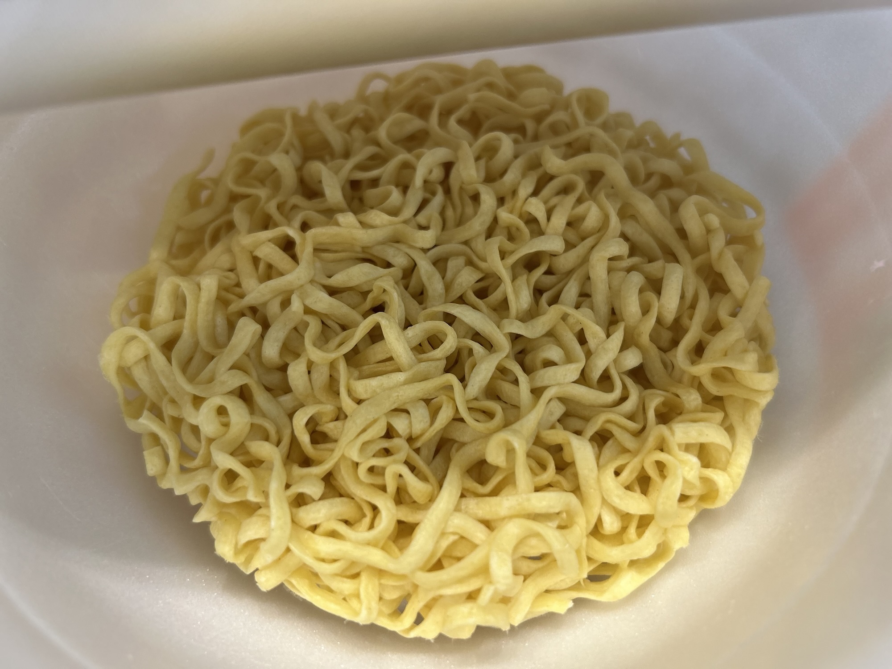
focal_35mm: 26
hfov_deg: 67.3
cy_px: 334
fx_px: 670
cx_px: 446
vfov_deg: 53.1
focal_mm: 5.7
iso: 100
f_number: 1.5
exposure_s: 1/100
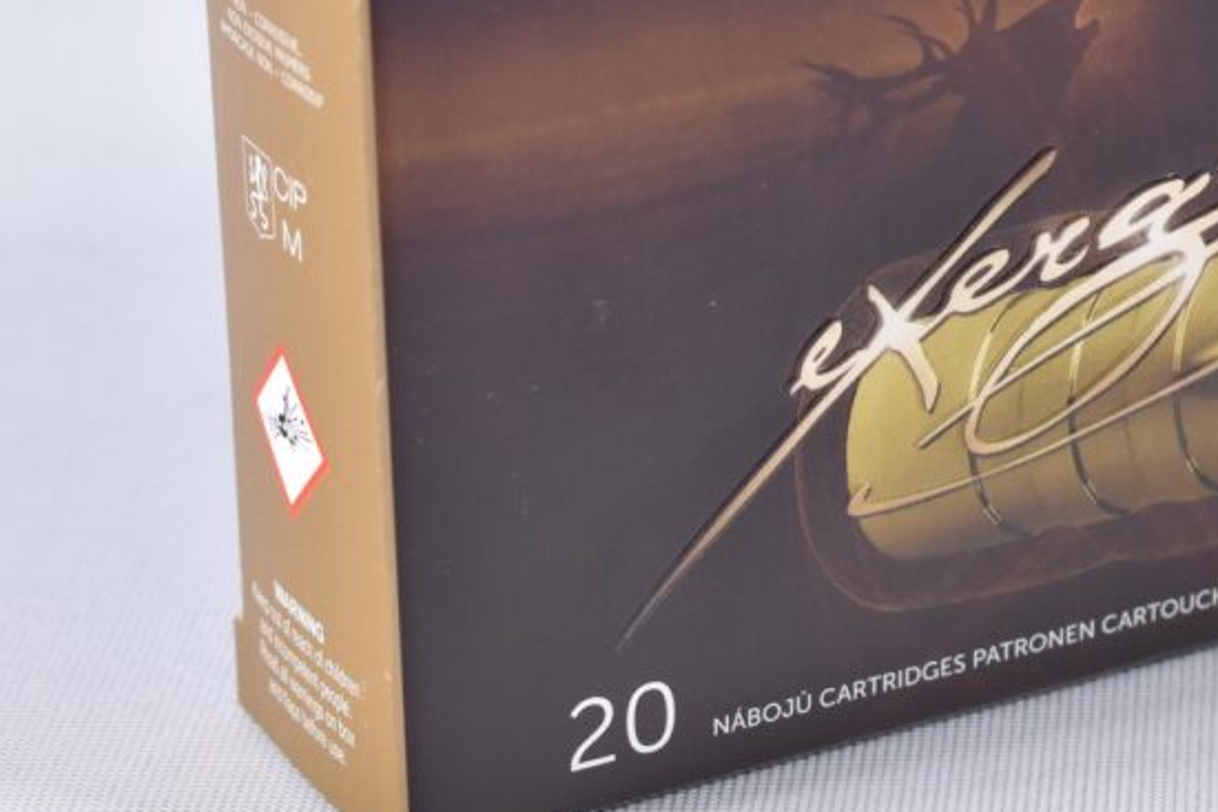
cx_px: 1185
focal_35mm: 157
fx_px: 5313
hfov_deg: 12.9
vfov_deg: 8.7
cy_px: 170
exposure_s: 1/50
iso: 640
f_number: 5.3
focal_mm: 48
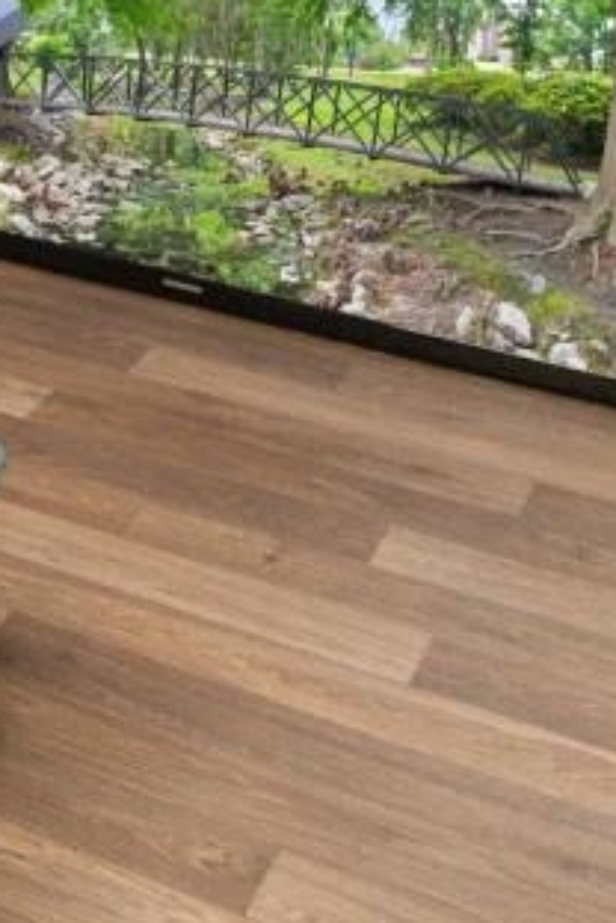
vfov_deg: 21.1
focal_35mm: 78
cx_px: -1078
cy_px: -538
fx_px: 2002
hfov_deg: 11.9
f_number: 4.5
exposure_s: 5
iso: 100
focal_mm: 10
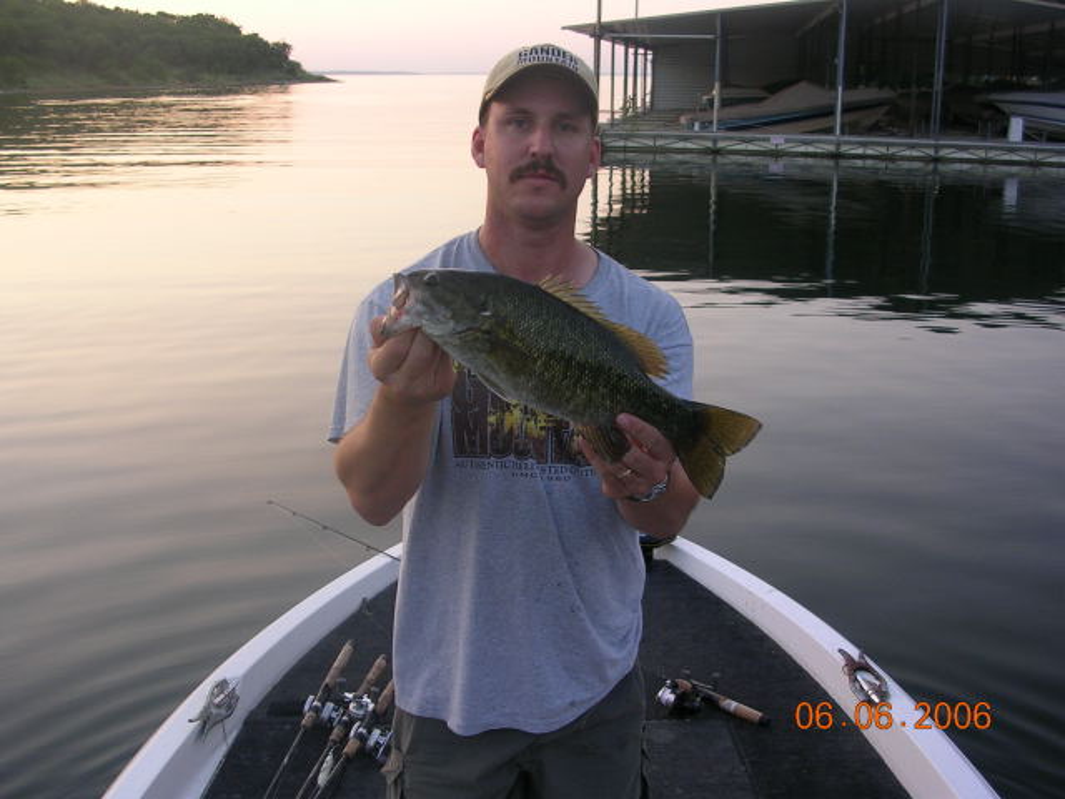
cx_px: 532
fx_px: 1169
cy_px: 400
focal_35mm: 38
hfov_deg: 49.0
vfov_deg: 37.7
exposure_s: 1/63.8
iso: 50
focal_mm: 5.8
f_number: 2.8
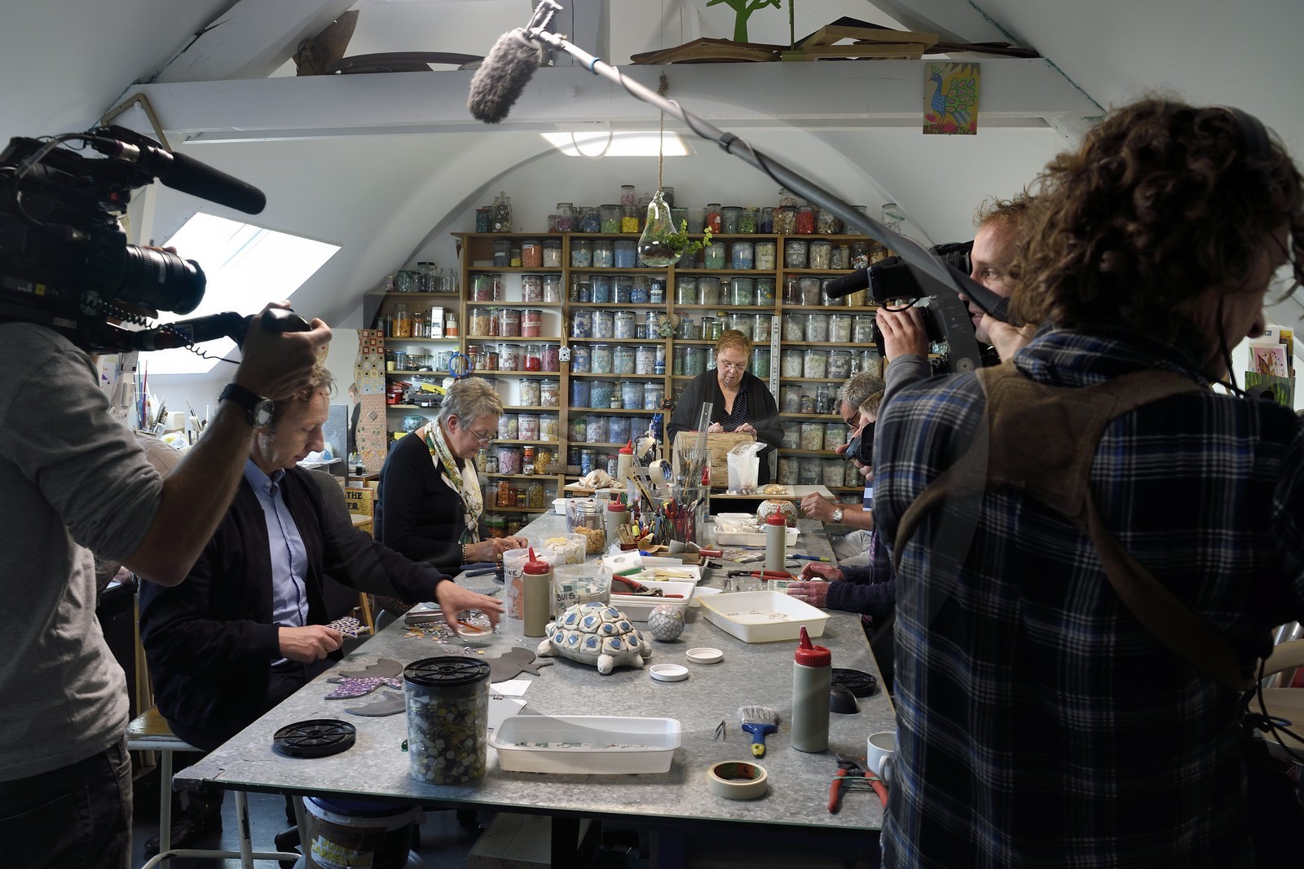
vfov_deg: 53.1
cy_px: 434
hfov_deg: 73.8
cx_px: 652
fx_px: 869
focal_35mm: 24
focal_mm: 24
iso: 800
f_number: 7.1
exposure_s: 1/40
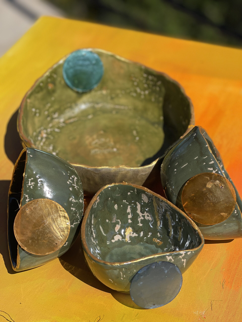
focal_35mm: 64
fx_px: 597
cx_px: 121
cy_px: 161
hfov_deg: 22.9
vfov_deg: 30.3
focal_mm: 7.5
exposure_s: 1/2597
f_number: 2.2
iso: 32
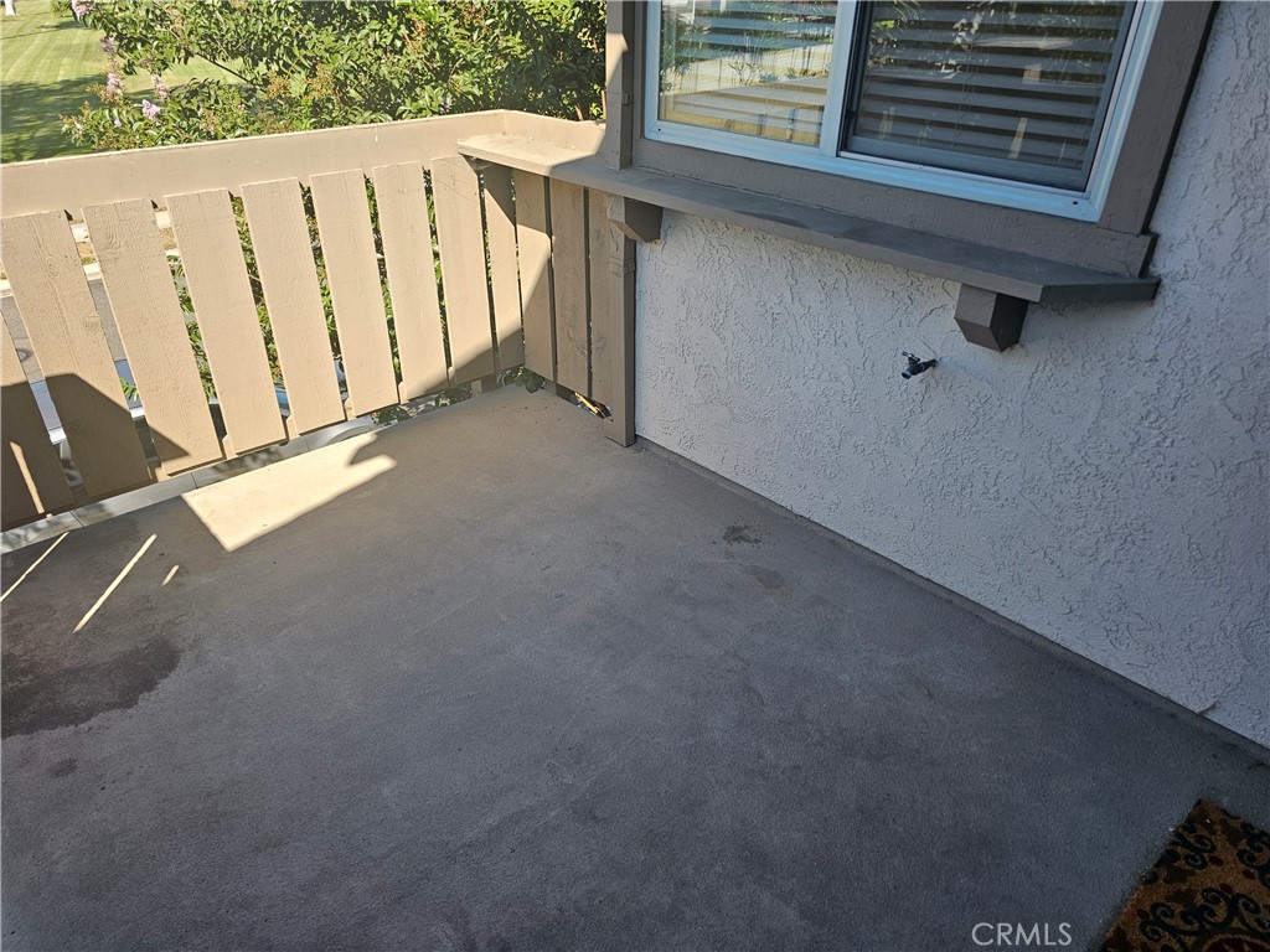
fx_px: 844
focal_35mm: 23
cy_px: 476
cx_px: 635
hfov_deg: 73.9
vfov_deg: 58.9
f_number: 1.7
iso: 16
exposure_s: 1/245
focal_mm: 6.3
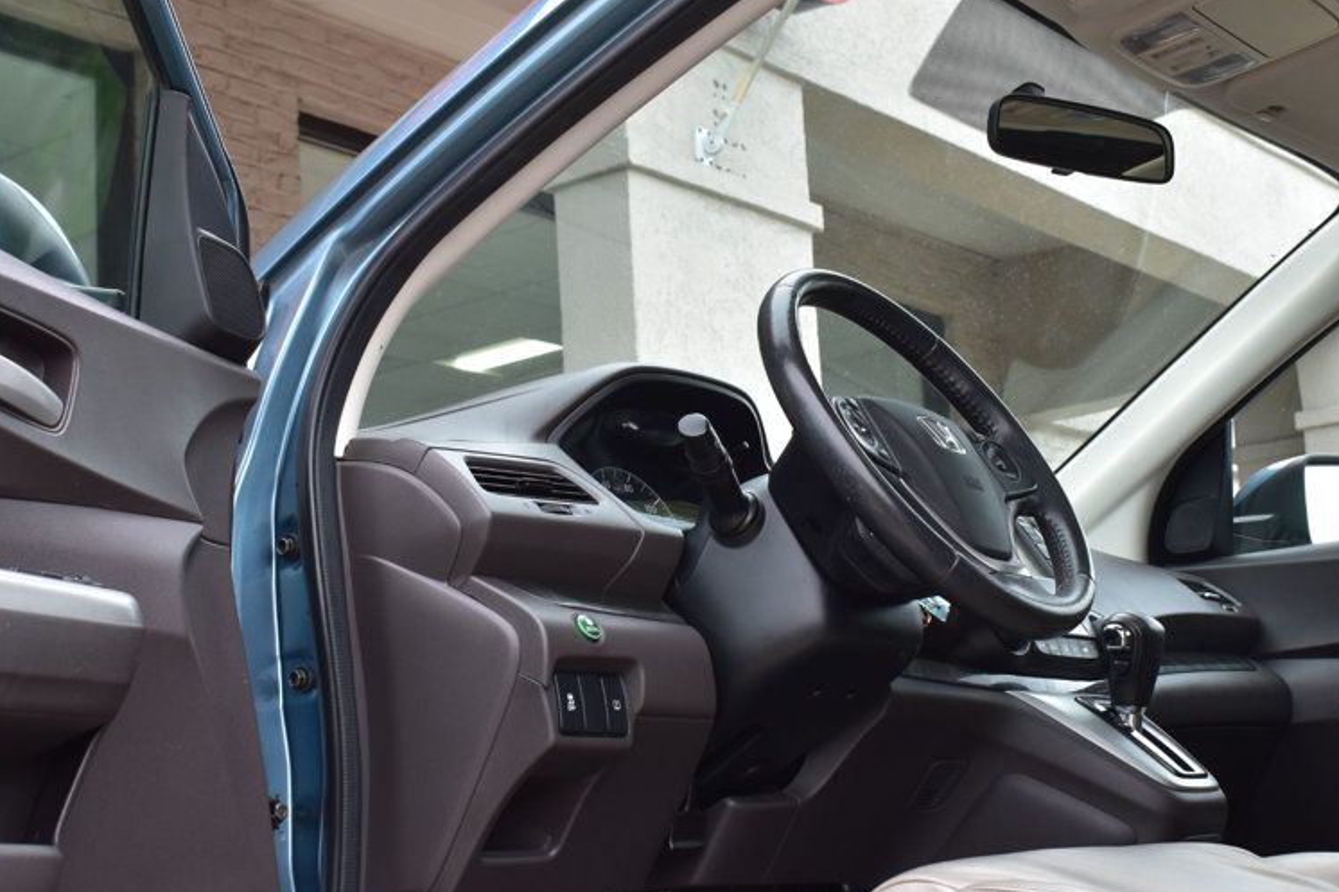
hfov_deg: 33.6
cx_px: 673
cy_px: 492
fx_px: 2219
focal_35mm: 60
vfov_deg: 22.7
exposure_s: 1/100
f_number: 9
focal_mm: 29
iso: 400
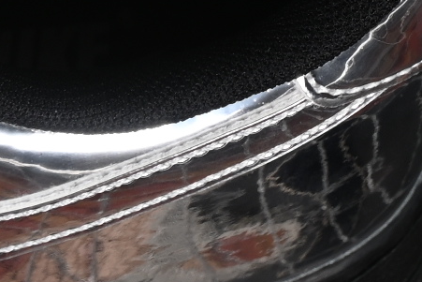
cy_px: -253
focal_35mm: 463
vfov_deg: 3.0
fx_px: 5429
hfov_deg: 4.4
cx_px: -531
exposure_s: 1/50
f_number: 6.3
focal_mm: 50
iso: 160
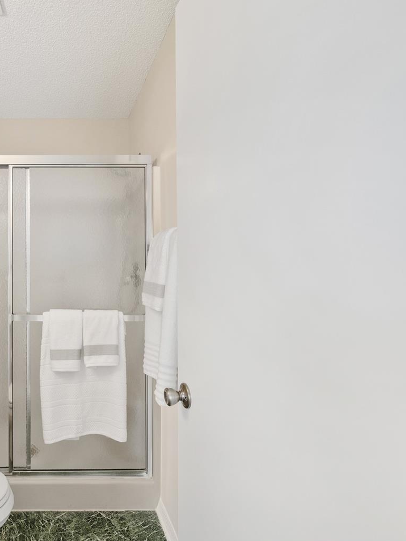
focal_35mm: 21
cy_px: 263
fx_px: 328
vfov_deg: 79.0
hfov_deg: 57.6
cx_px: 69
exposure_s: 1/20
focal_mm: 14
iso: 400
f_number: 8
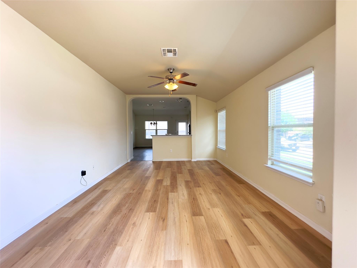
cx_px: 178
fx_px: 144
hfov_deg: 102.1
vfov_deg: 85.7
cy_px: 134
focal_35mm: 14
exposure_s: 1/99
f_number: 2.2
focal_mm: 2.22
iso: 160
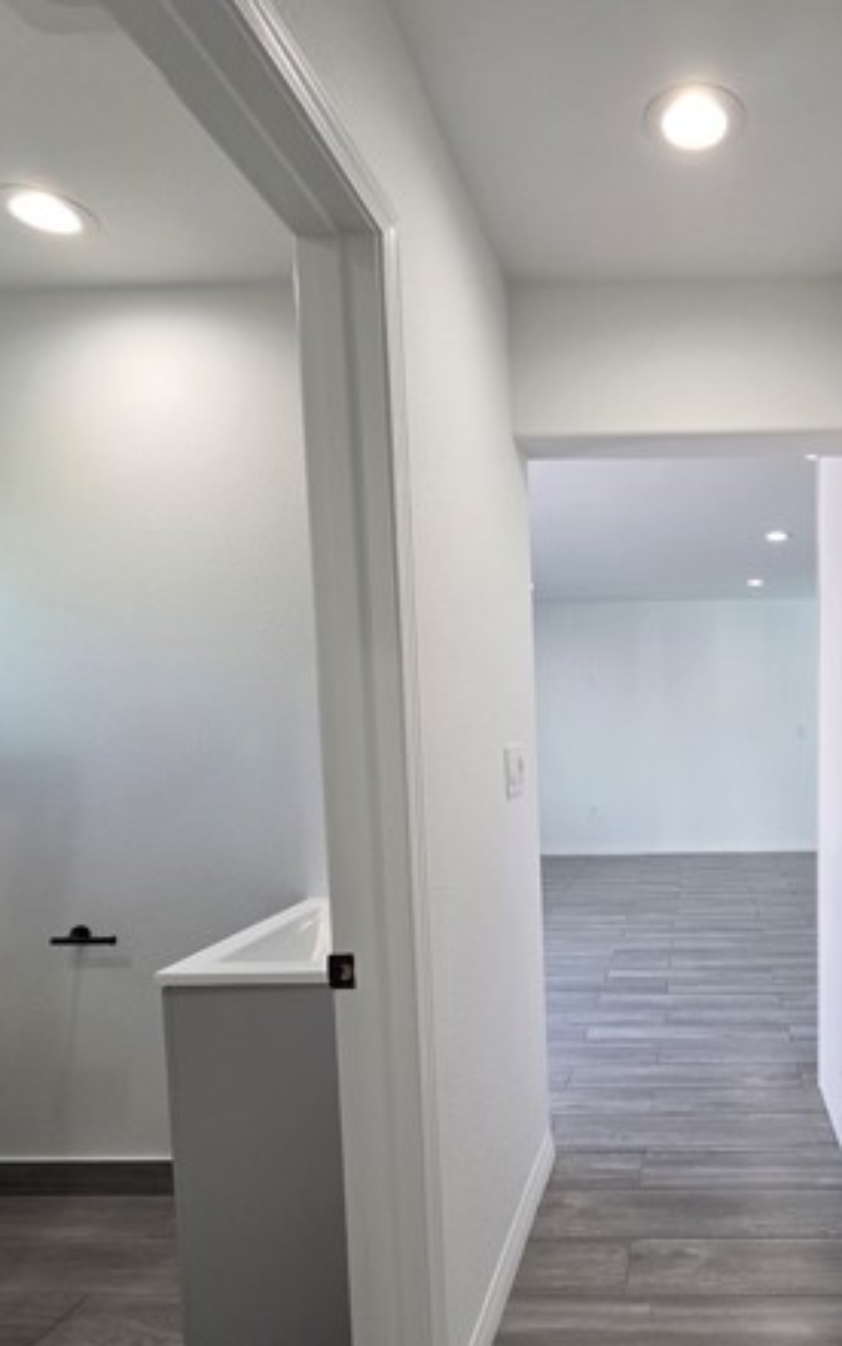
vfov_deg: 84.4
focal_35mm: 20
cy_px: 778
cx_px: 699
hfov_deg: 54.7
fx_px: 734
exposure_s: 1/120
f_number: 2.2
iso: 200
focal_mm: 2.2
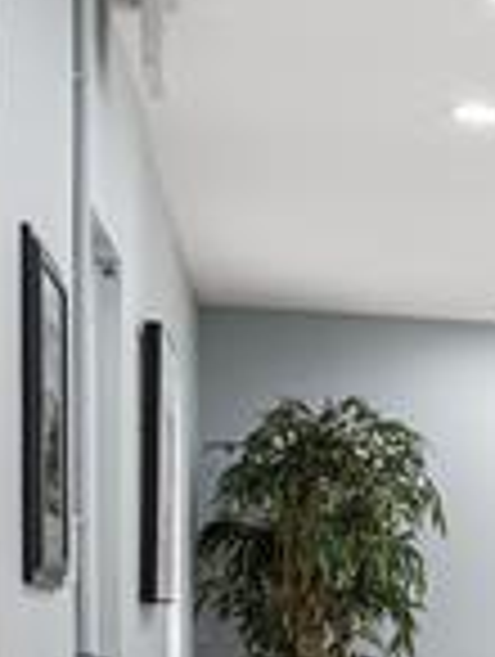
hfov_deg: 10.9
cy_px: 587
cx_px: 1350
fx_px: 1996
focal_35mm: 105
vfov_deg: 18.4
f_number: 9
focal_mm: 20
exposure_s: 1/1.67
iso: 100
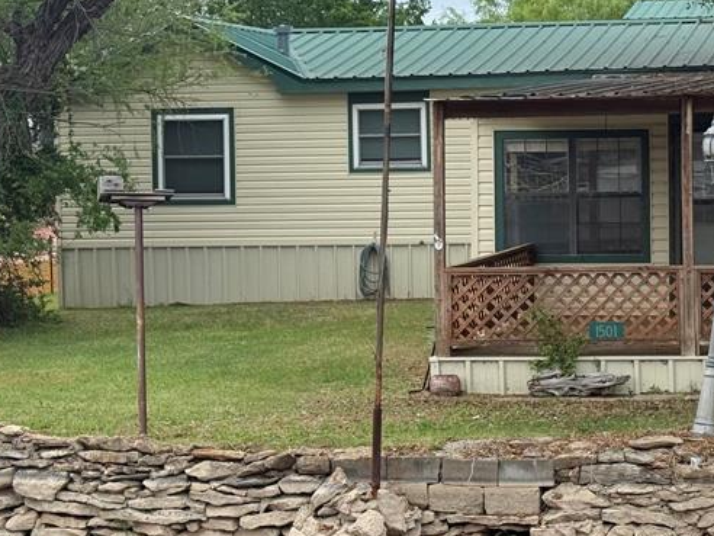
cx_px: 585
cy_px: 251
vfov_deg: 14.8
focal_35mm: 100
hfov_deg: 19.4
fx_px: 2063
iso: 100
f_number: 1.78
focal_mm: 6.76
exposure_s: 1/1838
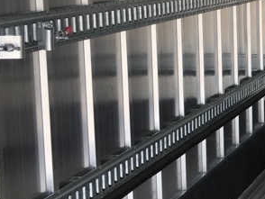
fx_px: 774
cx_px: 416
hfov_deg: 17.2
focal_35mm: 101
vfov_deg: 14.6
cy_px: 47
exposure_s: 1/120
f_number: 2.2
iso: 40
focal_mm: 4.15
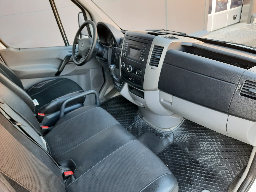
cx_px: 128
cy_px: 96
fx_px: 185
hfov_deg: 69.4
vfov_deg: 54.9
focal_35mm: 25
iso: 200
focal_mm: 4.6
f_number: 2
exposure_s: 1/50
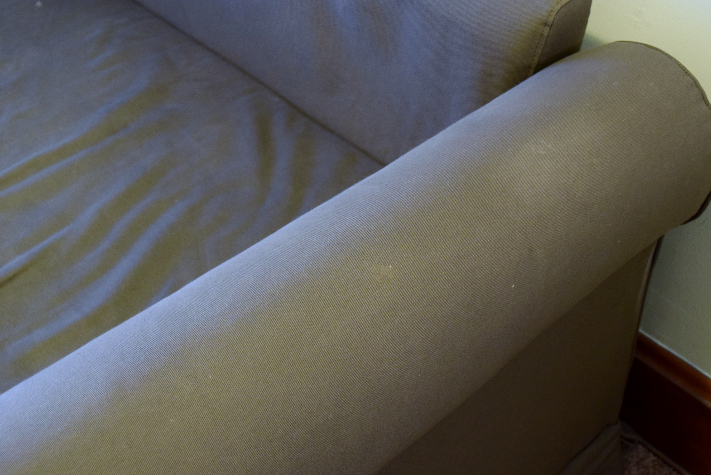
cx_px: 356
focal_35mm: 46
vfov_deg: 29.0
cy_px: 238
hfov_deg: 42.3
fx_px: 919
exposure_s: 1/15
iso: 1600
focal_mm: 31
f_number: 6.3
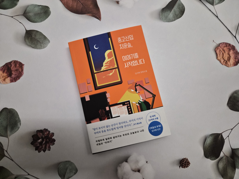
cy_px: 90
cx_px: 120
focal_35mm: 23
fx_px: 159
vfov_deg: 58.9
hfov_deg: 73.9
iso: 800
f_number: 1.8
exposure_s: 1/60.2
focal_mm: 5.4
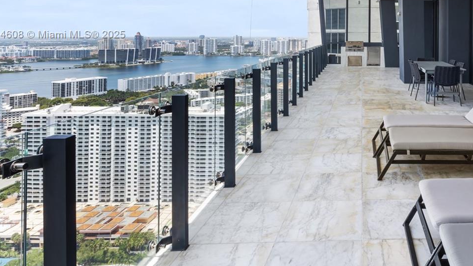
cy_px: 35
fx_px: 351
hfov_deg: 63.4
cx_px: 362
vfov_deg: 39.0
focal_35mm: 28
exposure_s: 1/20
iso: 250
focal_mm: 16
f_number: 14
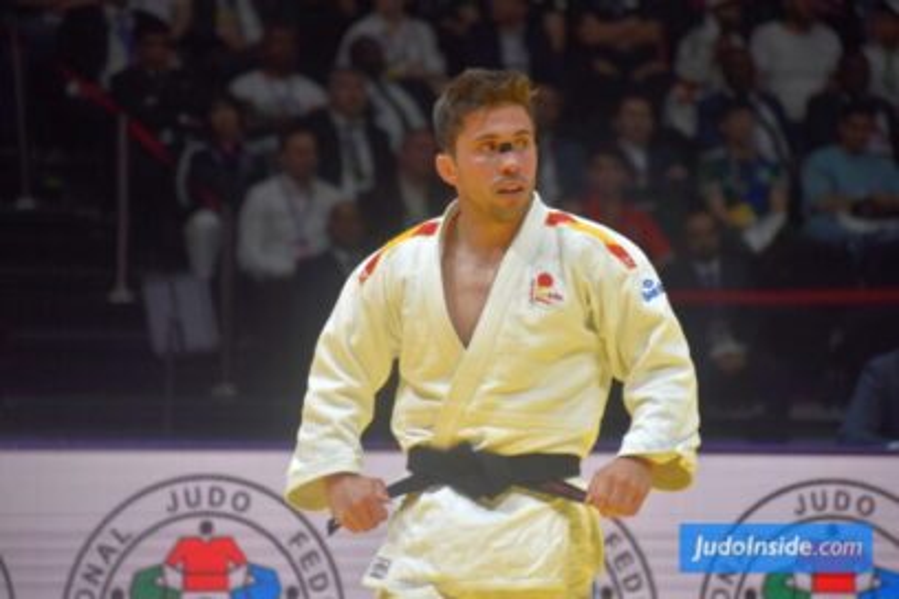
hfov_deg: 6.9
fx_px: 7491
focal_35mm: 300
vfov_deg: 4.6
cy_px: 300
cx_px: 450
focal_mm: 200
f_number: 5.3
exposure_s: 1/500
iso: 450
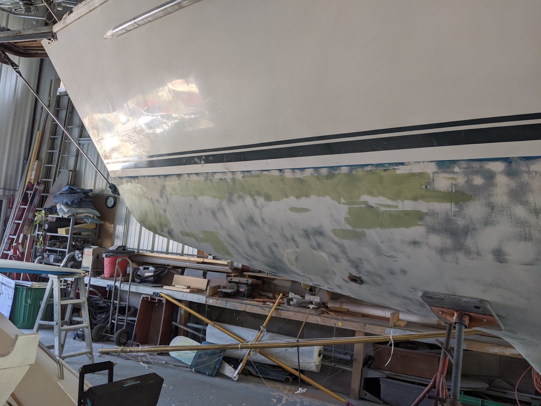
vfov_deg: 51.4
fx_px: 422
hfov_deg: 65.3
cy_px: 203
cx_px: 270
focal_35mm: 27
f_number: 1.8
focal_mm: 4.44
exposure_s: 1/120
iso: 74
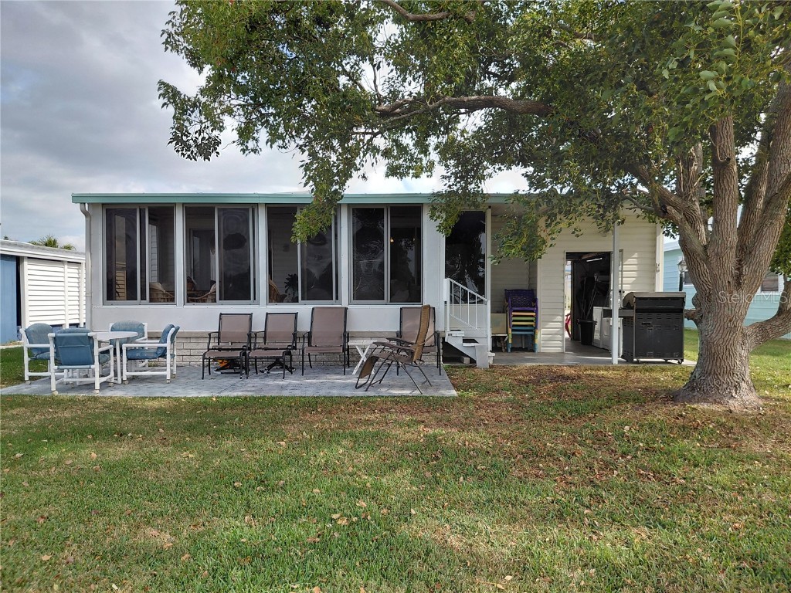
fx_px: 571
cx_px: 396
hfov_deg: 69.4
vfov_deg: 54.9
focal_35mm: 25
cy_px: 296
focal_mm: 4.69
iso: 50
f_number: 1.8
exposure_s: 1/985
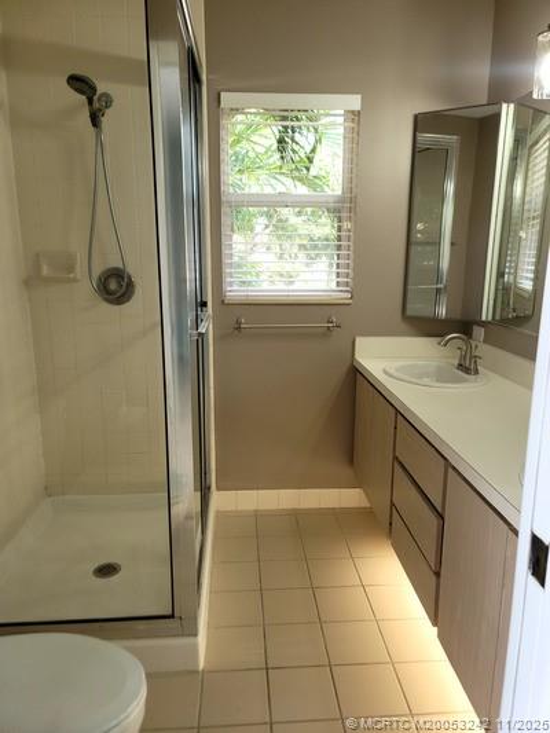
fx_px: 529
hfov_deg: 54.9
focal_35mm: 25
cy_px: 366
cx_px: 275
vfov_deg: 69.4
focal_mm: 7
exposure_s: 1/60
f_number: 1.8
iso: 50
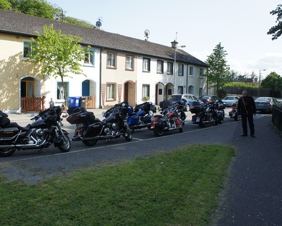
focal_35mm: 33
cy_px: 114
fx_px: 272
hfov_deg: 54.4
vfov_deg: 45.1
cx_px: 112
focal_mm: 19
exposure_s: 1/200
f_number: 7.1
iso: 200
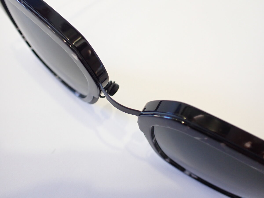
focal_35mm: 30
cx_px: 132
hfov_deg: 60.0
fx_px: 229
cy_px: 99
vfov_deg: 46.8
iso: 400
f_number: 2.3
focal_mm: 5.4
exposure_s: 1/125
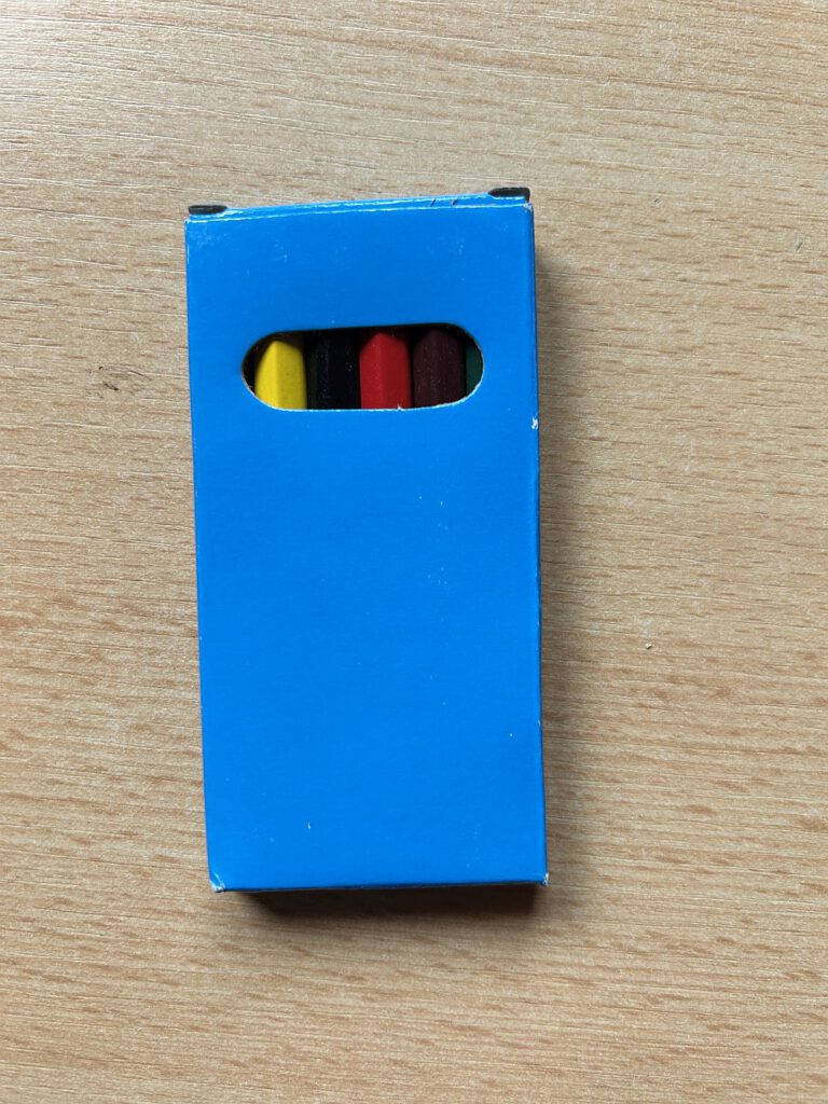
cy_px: 552
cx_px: 414
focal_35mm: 26
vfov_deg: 67.3
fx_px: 829
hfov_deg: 53.1
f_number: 1.5
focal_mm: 5.7
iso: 80
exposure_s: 1/121
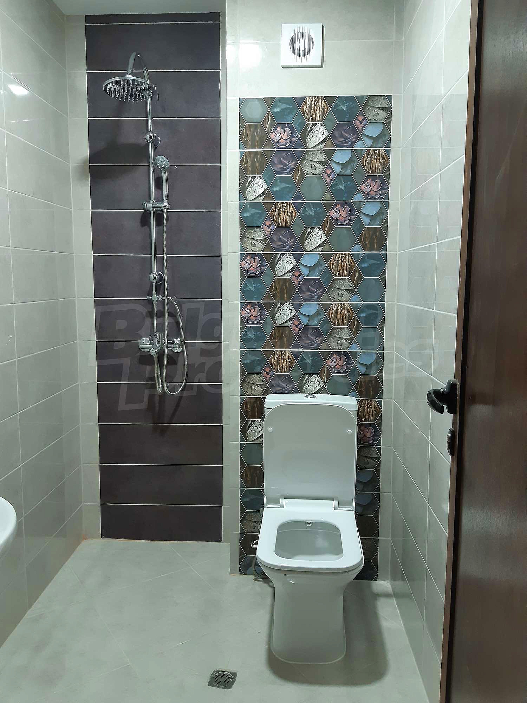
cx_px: 264
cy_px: 352
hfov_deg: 53.1
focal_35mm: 26
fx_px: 528
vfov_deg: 67.3
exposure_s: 1/25
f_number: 1.7
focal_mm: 3.92
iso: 200
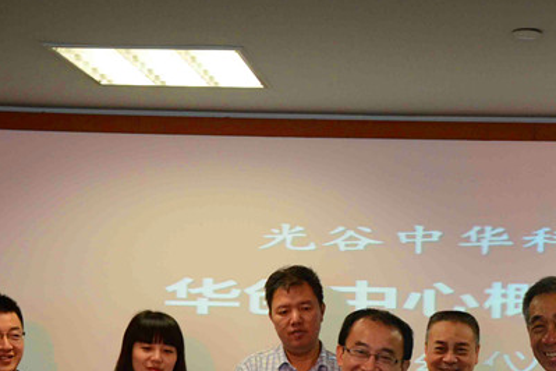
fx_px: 1483
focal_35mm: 96
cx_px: 456
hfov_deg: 21.0
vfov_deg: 14.1
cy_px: 341
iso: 1600
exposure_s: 1/125
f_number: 5.6
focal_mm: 32
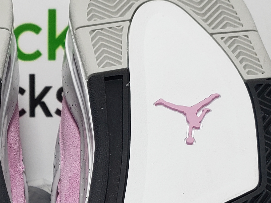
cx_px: 31
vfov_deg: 15.5
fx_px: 712
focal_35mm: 91
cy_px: 256
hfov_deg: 21.1
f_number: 1.5
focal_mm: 4.3
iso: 50
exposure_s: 1/465
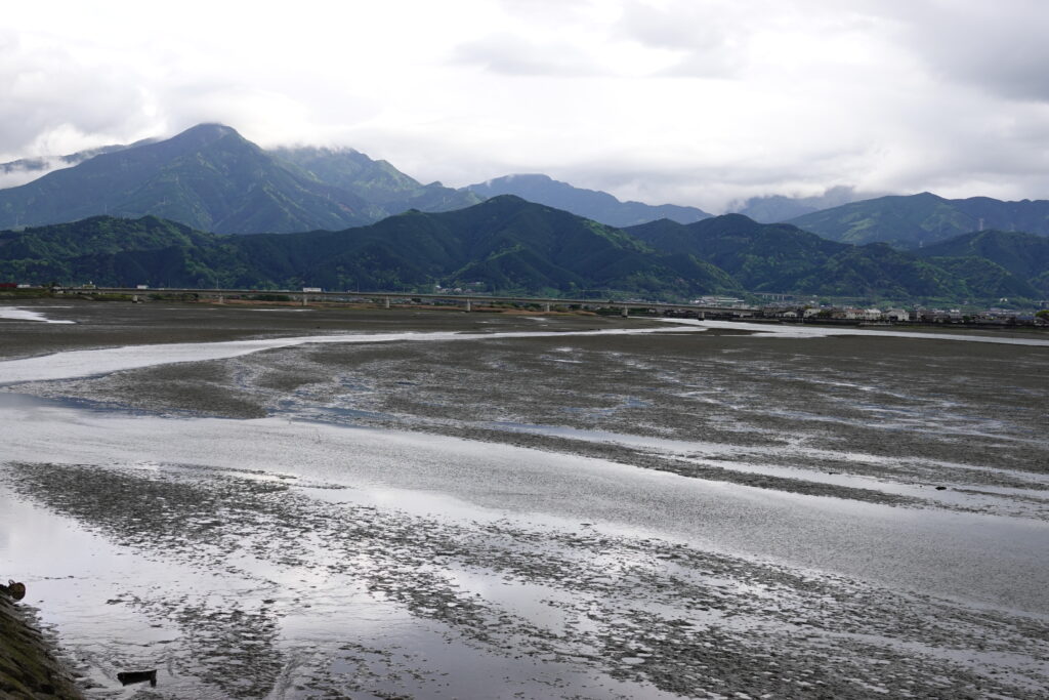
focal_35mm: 48
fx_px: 1399
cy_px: 350
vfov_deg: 28.1
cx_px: 524
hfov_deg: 41.1
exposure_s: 1/250
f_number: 4
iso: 100
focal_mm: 17.55
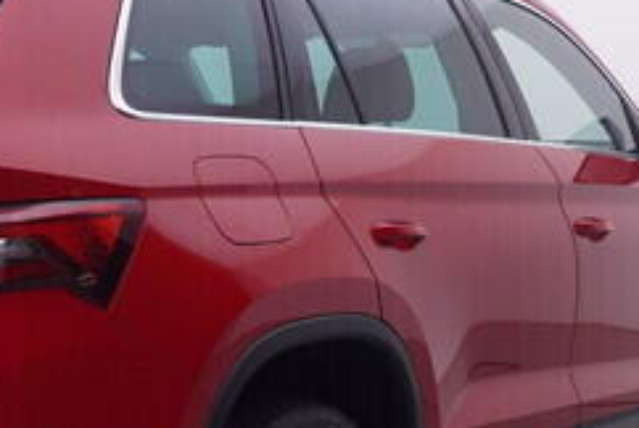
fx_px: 1690
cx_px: 277
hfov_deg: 21.4
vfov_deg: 14.4
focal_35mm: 95
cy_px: 336
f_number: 5
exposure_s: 1/80
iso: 200
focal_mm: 15
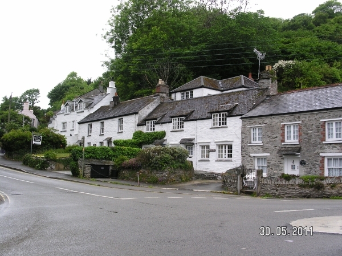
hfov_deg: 49.0
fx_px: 375
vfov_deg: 37.7
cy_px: 128
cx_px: 171
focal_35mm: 38
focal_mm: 7.8
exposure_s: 1/90
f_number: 5.6
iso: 100
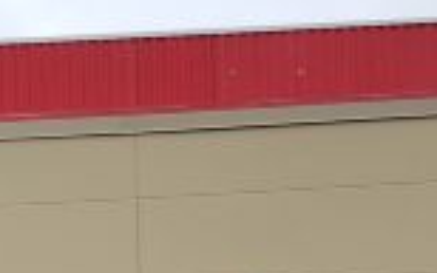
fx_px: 1702
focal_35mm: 143
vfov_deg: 8.4
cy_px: 640
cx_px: -51
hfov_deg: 14.3
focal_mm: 4.2
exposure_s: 1/170
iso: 40
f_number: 1.7
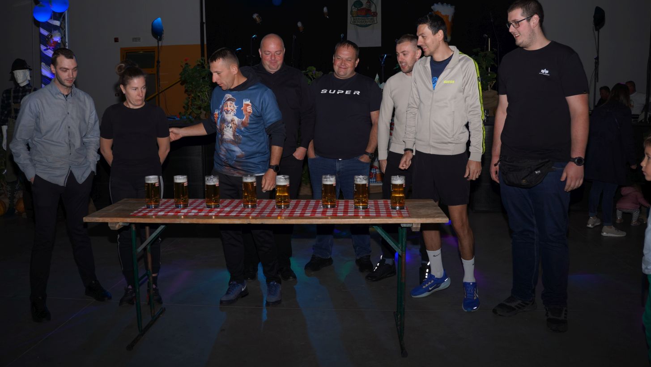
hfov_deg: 62.4
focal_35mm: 31
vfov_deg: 37.6
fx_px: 537
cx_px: 325
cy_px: 154
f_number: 3.5
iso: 100
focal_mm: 19.4
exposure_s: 1/200
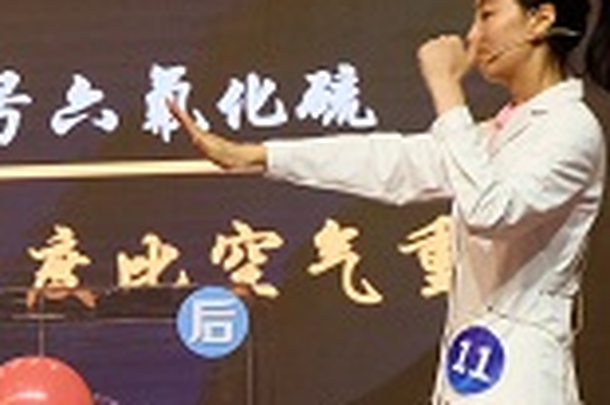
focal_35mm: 210
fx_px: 3555
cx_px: -59
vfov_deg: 6.5
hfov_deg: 9.7
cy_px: 299
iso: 2000
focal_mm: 37.1
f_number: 5.3
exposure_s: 1/160
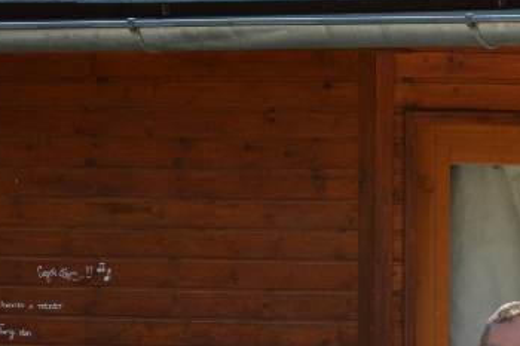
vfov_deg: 3.1
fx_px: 6338
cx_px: 691
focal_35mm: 439
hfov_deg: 4.7
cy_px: 553
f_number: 5.3
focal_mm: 80
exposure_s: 1/1000
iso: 400
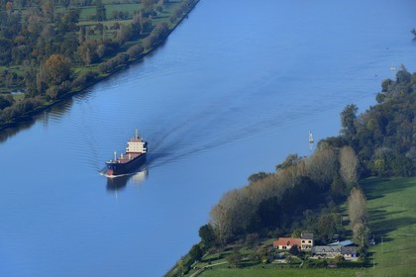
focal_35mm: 200
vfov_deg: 6.9
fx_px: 2311
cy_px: 138
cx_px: 208
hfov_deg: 10.3
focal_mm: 200
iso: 400
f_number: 10
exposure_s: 1/800
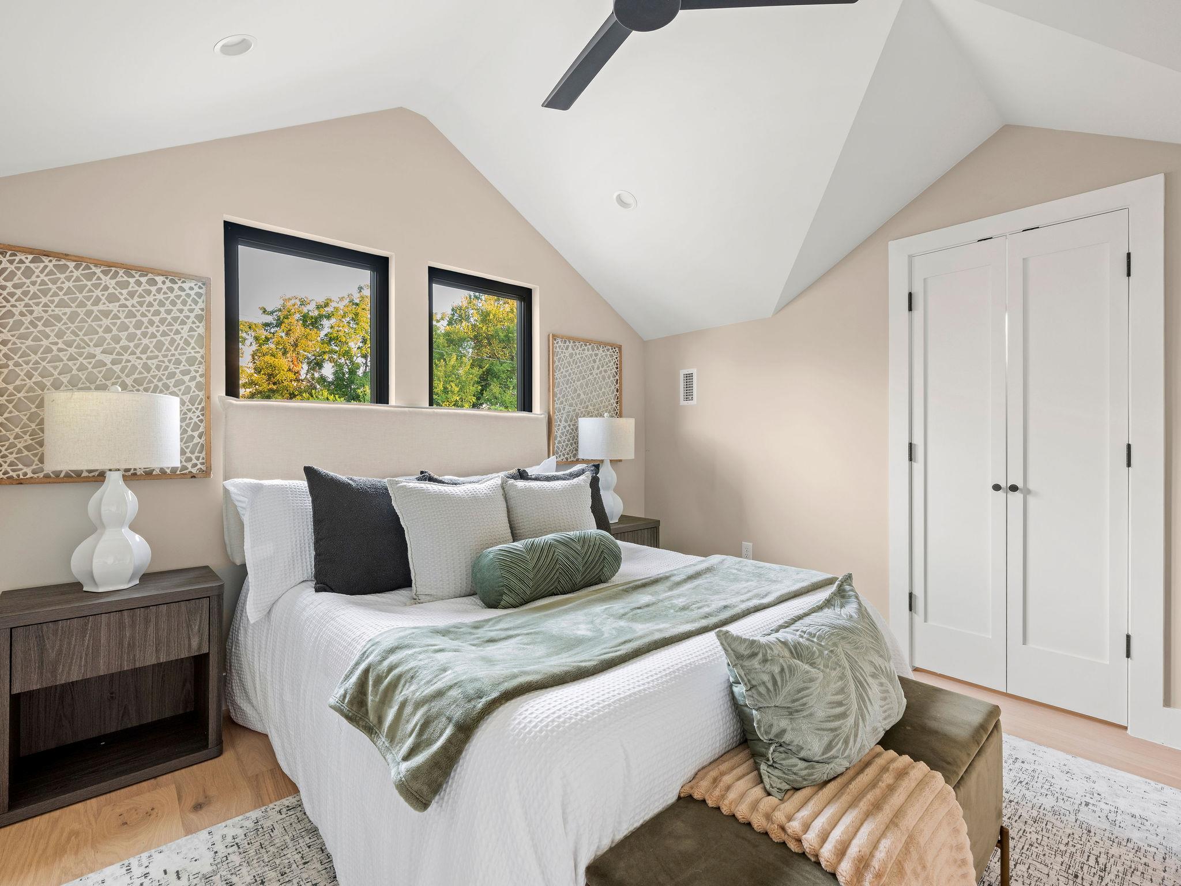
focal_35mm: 16
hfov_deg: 94.5
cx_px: 590
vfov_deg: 78.1
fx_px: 546
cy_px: 443
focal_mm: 20
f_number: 13
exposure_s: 5
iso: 400
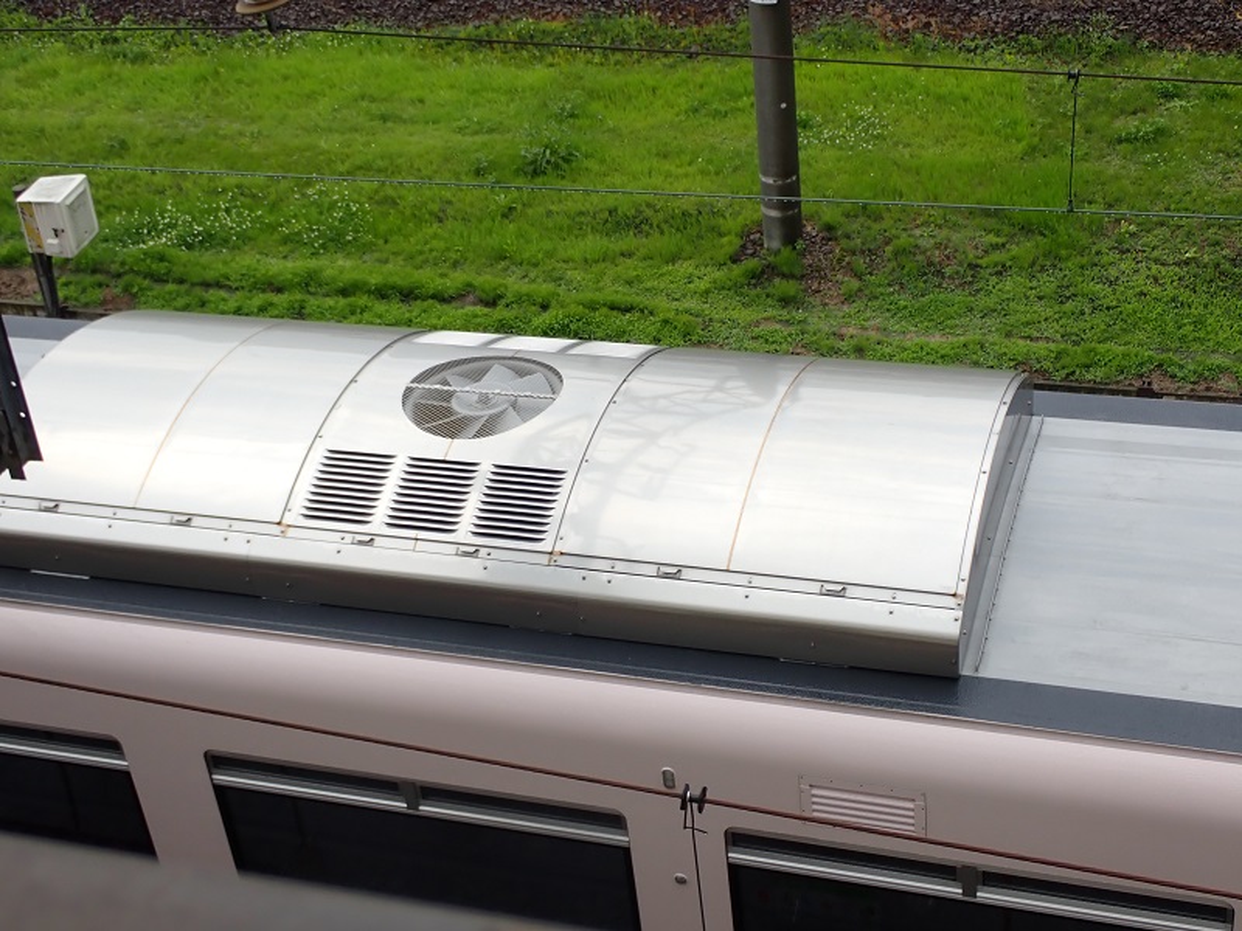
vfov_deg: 27.0
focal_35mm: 54
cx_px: 621
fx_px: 1937
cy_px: 466
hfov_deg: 35.5
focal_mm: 9.65
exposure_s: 1/200
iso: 100
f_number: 4.5
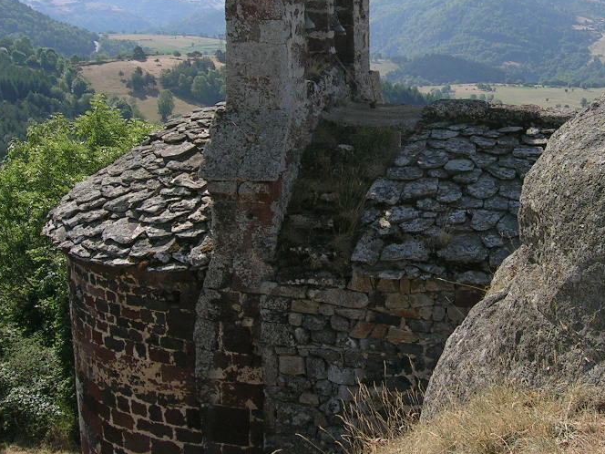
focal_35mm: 54
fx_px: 944
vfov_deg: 26.8
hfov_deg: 35.2
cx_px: 397
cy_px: 134
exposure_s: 1/343
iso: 50
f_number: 4.8
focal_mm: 5.4
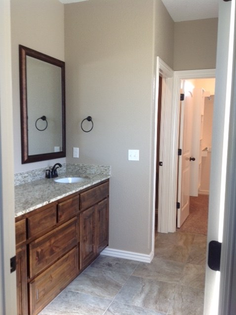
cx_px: 118
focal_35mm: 35
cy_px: 158
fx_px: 319
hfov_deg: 40.6
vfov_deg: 52.7
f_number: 2.4
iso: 50
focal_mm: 4.28
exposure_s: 1/30
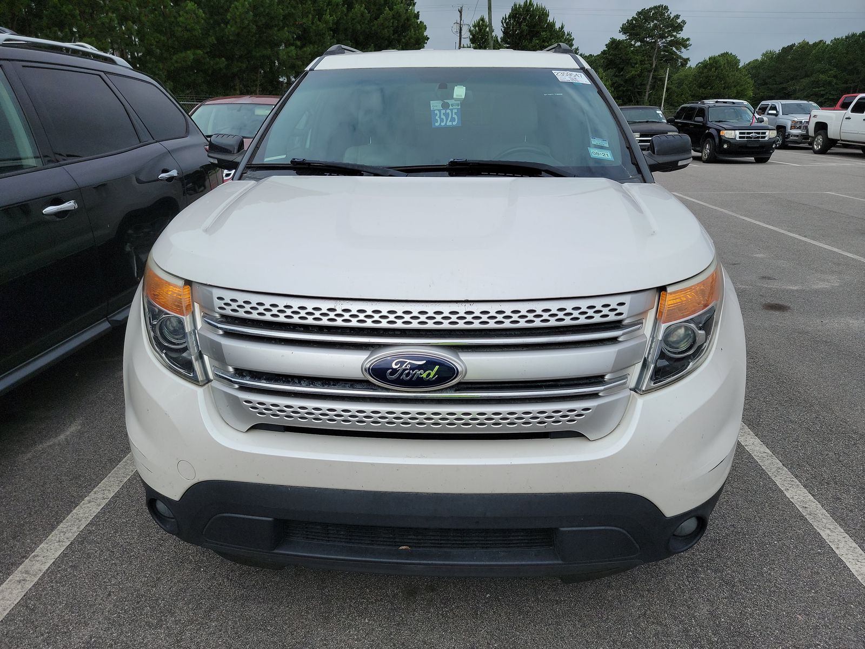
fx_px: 600
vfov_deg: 56.8
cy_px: 324
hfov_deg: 71.6
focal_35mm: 24
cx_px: 432
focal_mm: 6.7
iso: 50
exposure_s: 1/800
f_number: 1.8
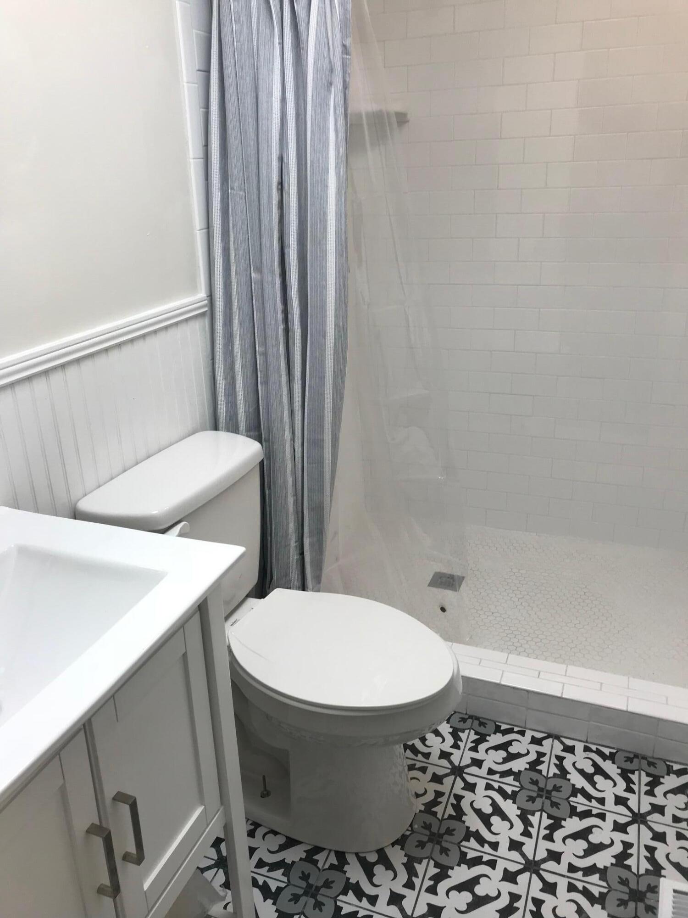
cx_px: 344
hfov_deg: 49.7
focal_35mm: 28
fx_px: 742
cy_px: 459
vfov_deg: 63.4
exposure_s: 1/60
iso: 32
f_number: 1.8
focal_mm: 3.99
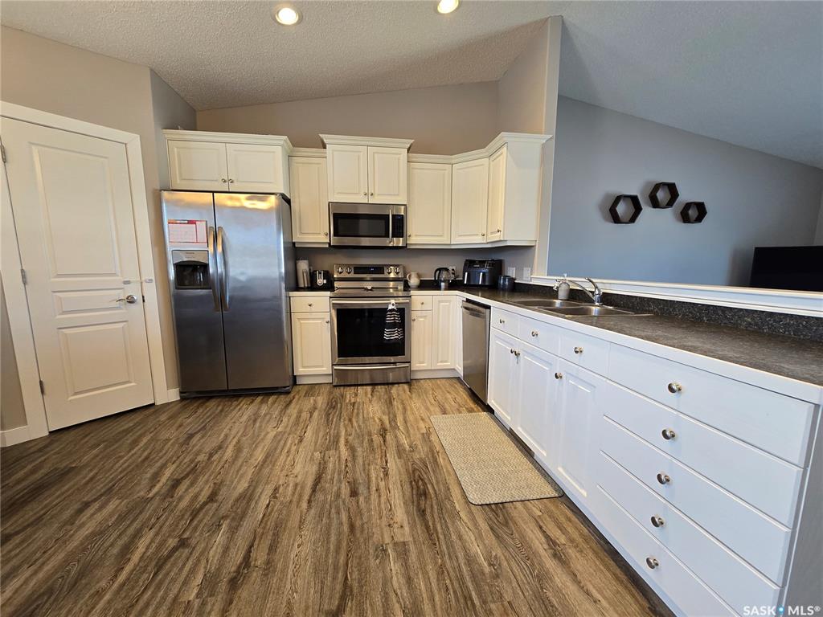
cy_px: 308
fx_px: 309
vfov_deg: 89.9
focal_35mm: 13
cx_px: 412
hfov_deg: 106.2
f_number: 2.2
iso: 125
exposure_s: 1/60
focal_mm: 2.2
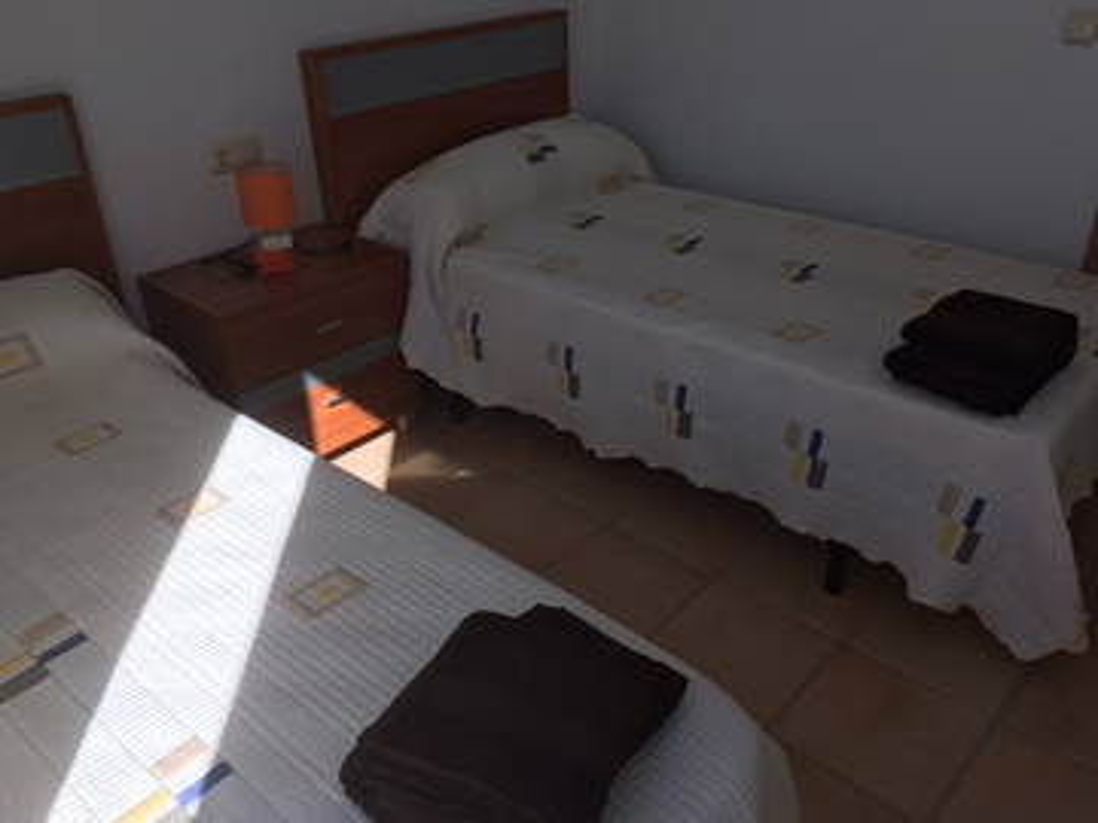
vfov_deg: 48.2
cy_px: 412
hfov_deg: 61.7
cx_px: 549
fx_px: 920
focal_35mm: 29
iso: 25
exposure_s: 1/420
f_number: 2.2
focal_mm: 4.15
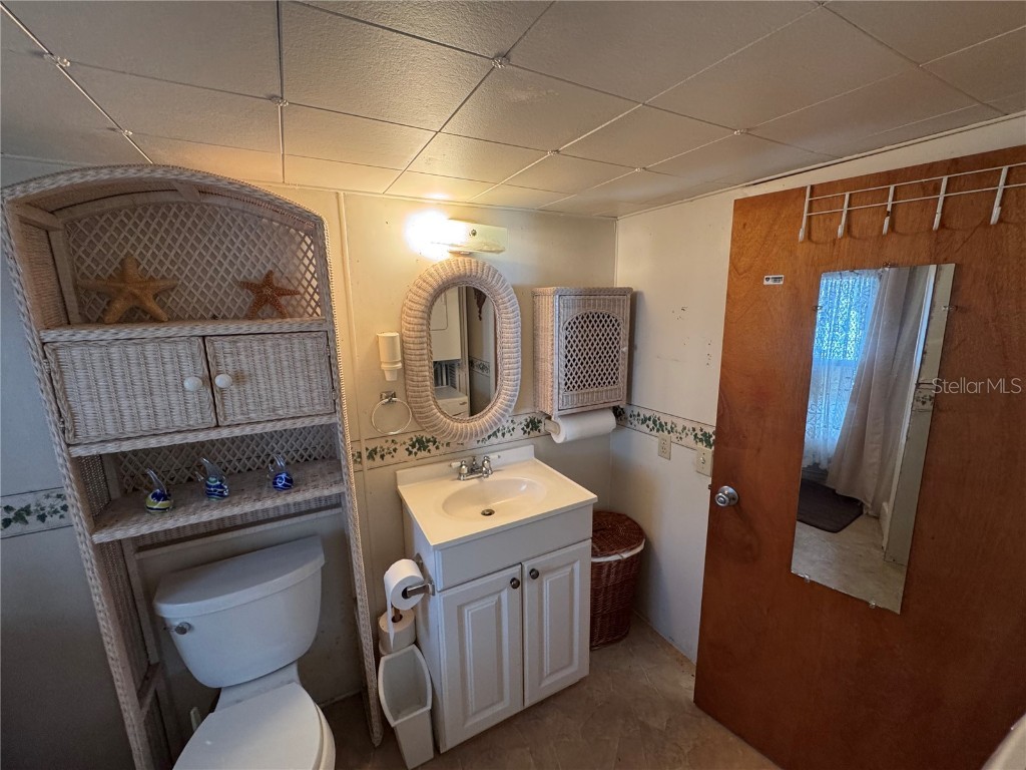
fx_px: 415
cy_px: 385
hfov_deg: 102.1
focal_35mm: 14
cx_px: 513
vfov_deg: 85.7
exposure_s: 1/60
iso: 320
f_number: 2.2
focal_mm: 2.22
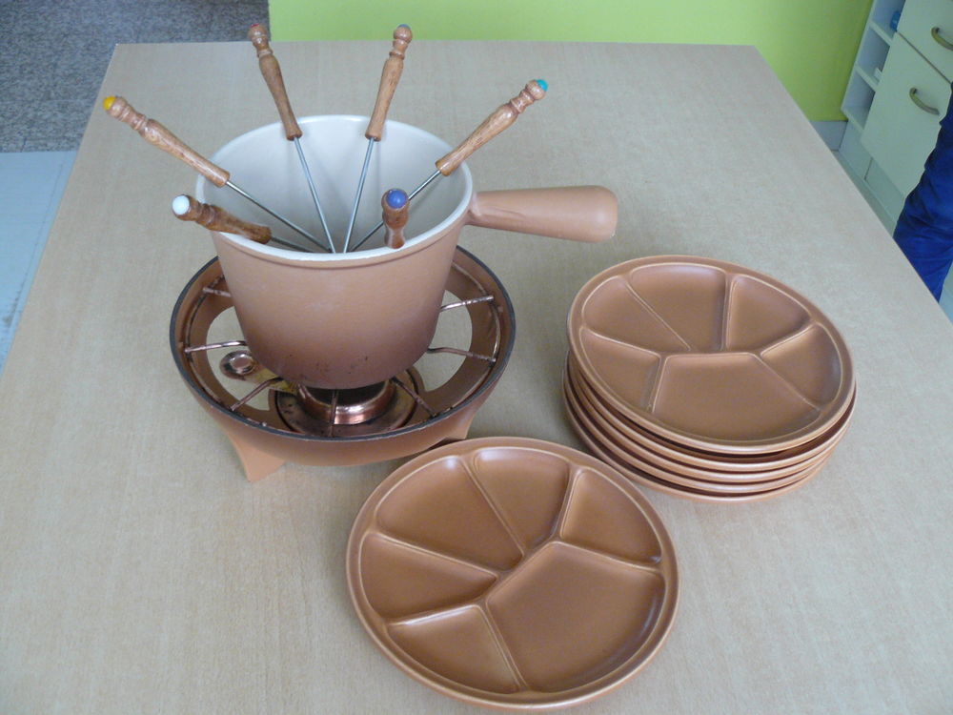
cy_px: 358
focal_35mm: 36
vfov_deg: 39.7
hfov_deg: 51.4
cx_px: 476
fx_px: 991
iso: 200
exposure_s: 1/10
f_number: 2.8
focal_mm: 6
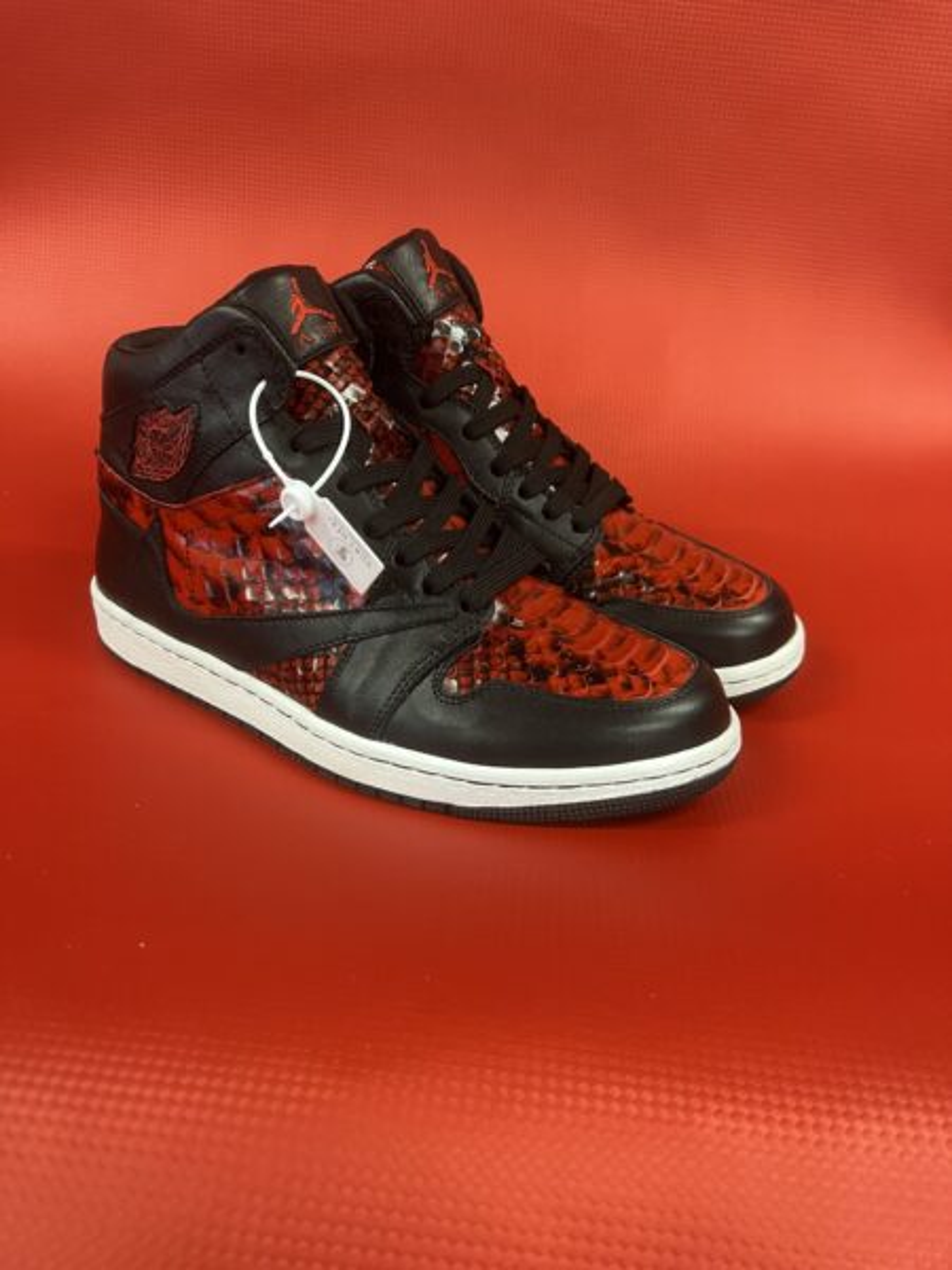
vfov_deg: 67.3
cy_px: 635
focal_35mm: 26
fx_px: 953
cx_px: 476
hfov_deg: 53.1
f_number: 1.5
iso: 250
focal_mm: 5.7
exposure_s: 1/50
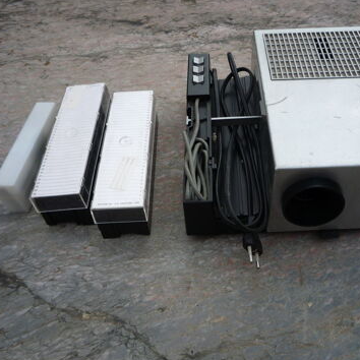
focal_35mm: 36
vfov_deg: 46.0
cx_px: 220
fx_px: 424
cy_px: 180
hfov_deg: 45.7
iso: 100
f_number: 5
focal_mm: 5.2
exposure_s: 1/400
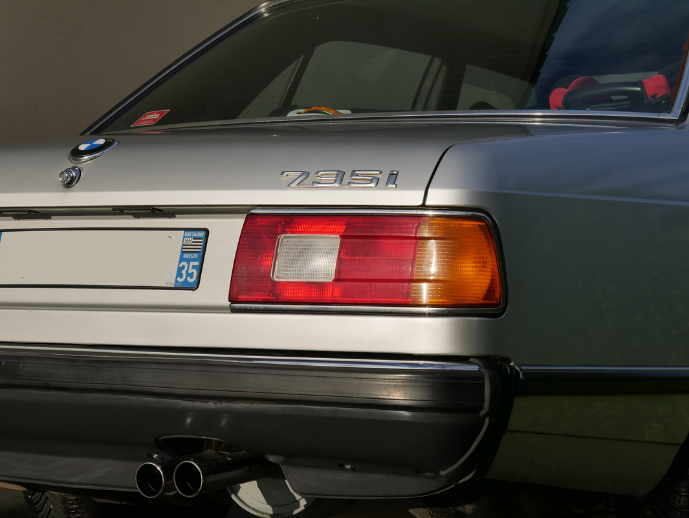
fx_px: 1832
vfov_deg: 16.1
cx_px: 344
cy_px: 259
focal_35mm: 92
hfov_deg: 21.3
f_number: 9
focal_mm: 46
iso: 200
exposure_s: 1/640
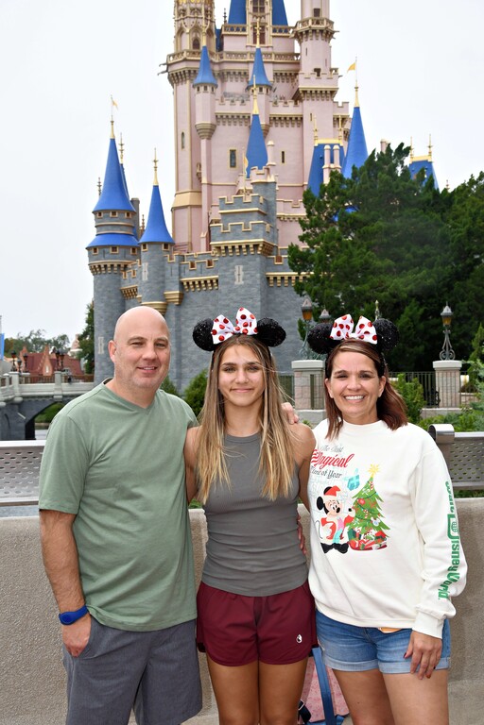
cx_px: 242
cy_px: 362
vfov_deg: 38.9
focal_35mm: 51
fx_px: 1028
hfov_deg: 26.5
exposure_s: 1/250
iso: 400
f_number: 9
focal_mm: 34
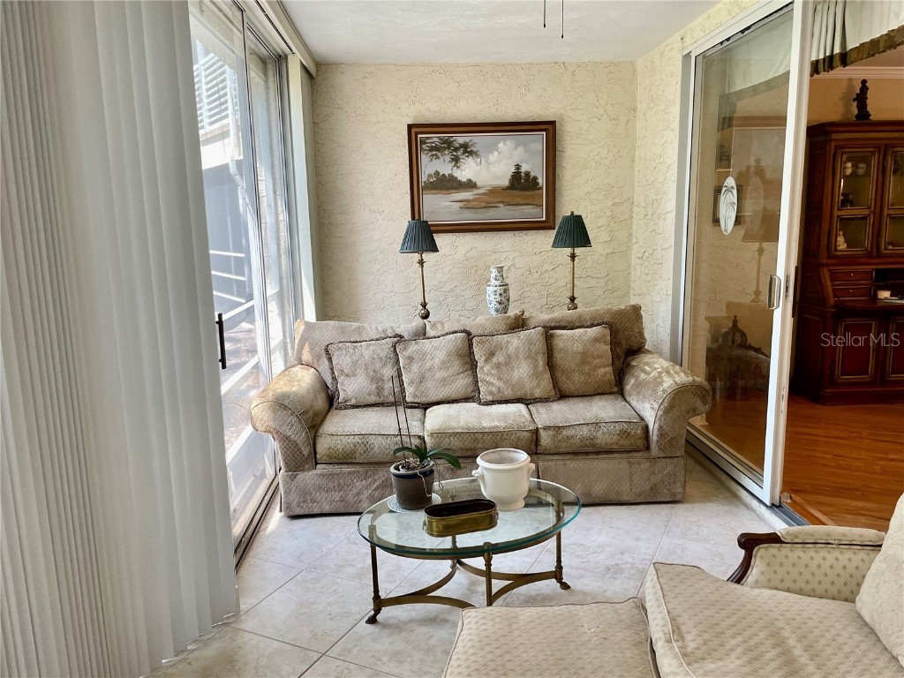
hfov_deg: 67.3
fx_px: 679
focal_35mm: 26
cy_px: 339
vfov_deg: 53.1
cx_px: 452
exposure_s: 1/117
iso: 125
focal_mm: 4.2
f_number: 1.6
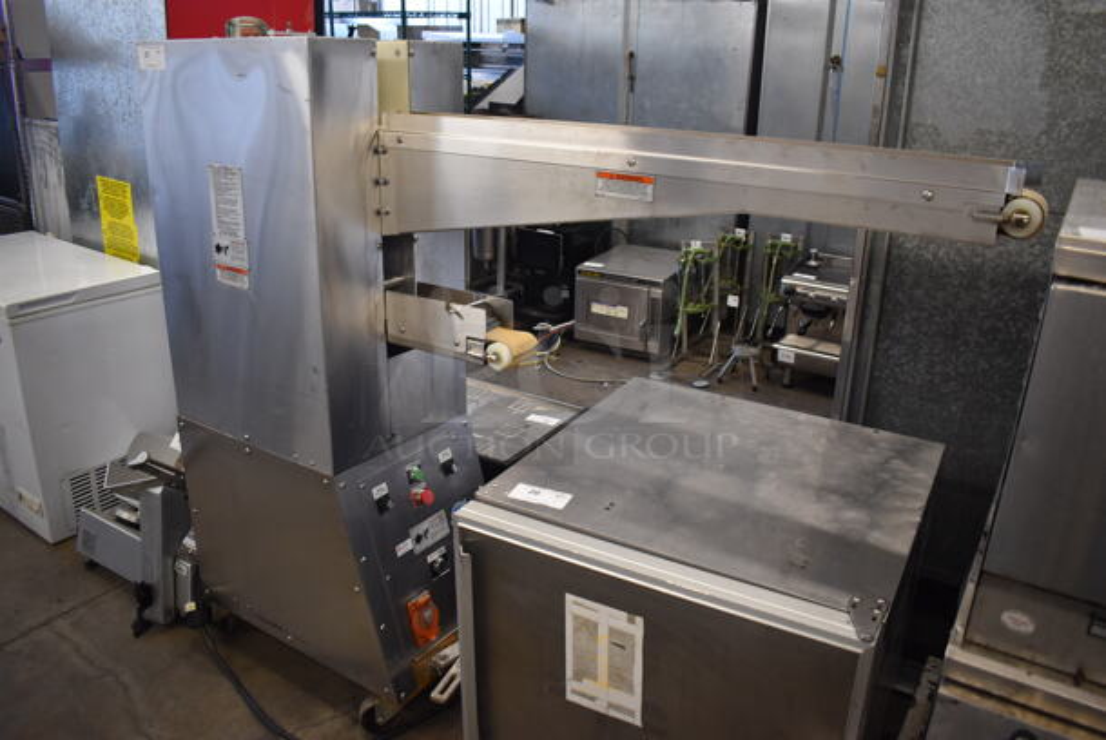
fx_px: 830
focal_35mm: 27
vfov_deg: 48.0
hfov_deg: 67.3
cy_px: 370
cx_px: 553
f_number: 3.5
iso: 800
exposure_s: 1/125
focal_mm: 18
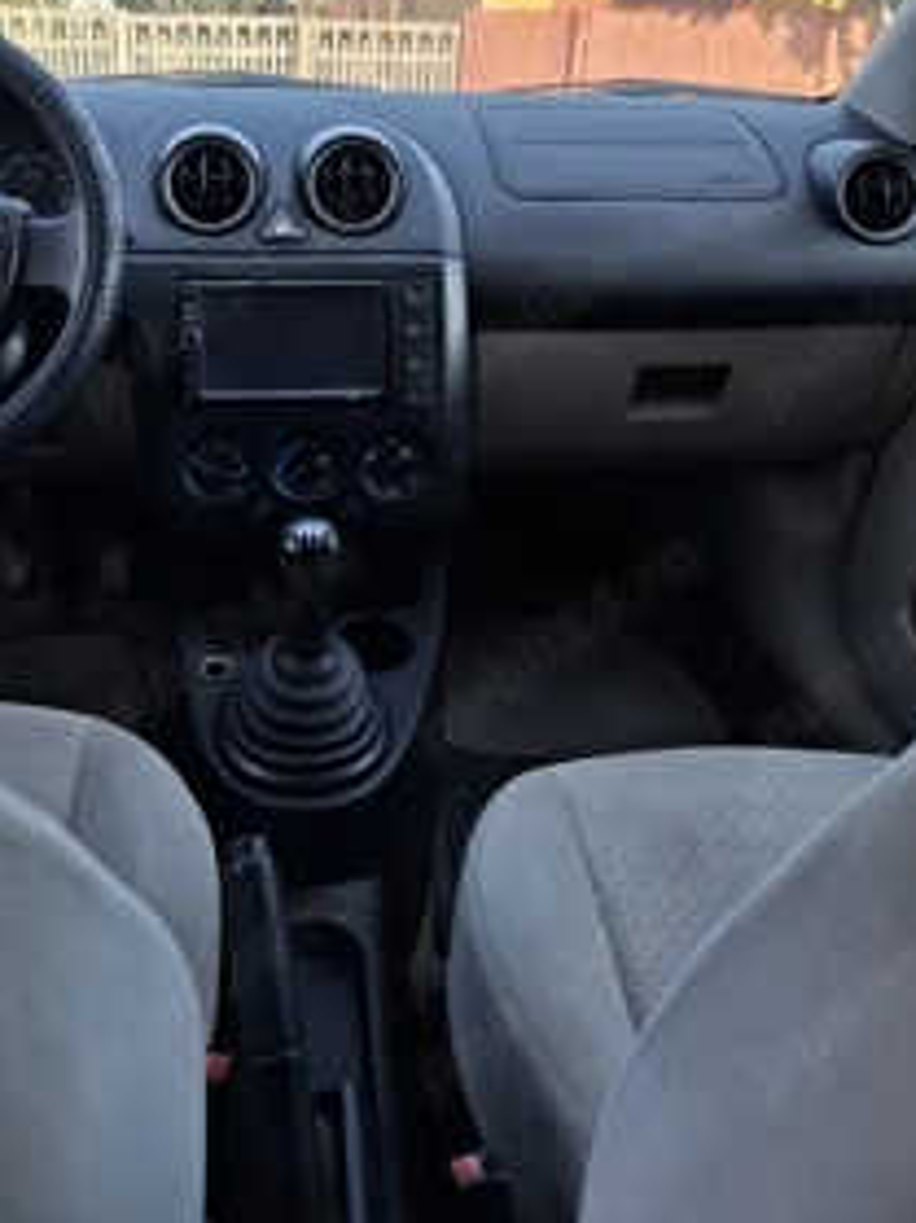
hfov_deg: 42.3
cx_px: 302
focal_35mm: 33
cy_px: 355
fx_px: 1165
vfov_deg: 53.6
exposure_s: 1/204
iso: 50
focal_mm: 5.54
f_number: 1.8
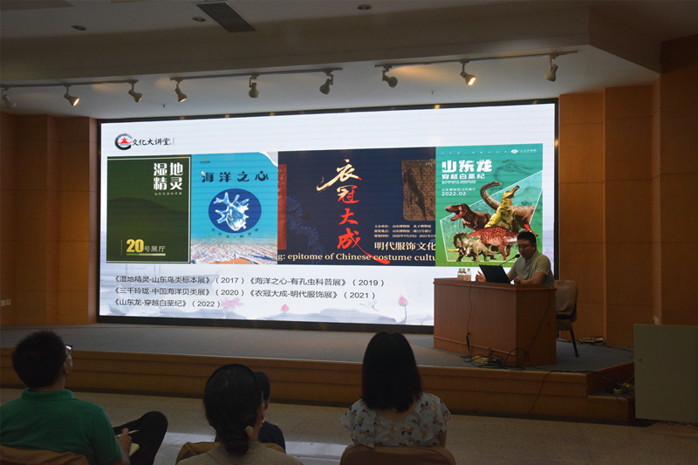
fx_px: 659
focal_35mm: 34
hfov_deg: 55.8
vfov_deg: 38.9
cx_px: 349
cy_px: 232
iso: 4500
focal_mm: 34
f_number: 14
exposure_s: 1/80
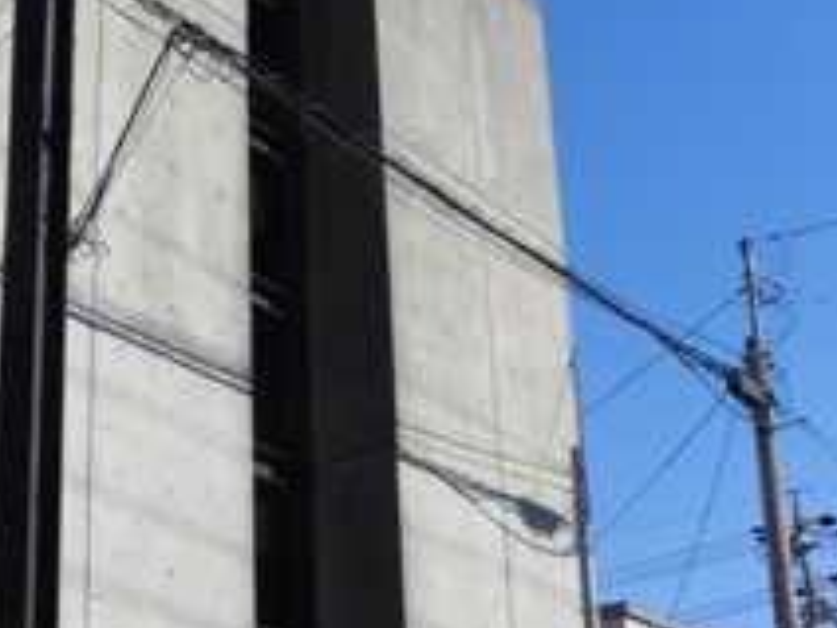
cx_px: 158
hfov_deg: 27.9
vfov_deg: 21.6
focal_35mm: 68
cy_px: 340
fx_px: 1644
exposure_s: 1/250
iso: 100
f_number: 7.8
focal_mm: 4.3
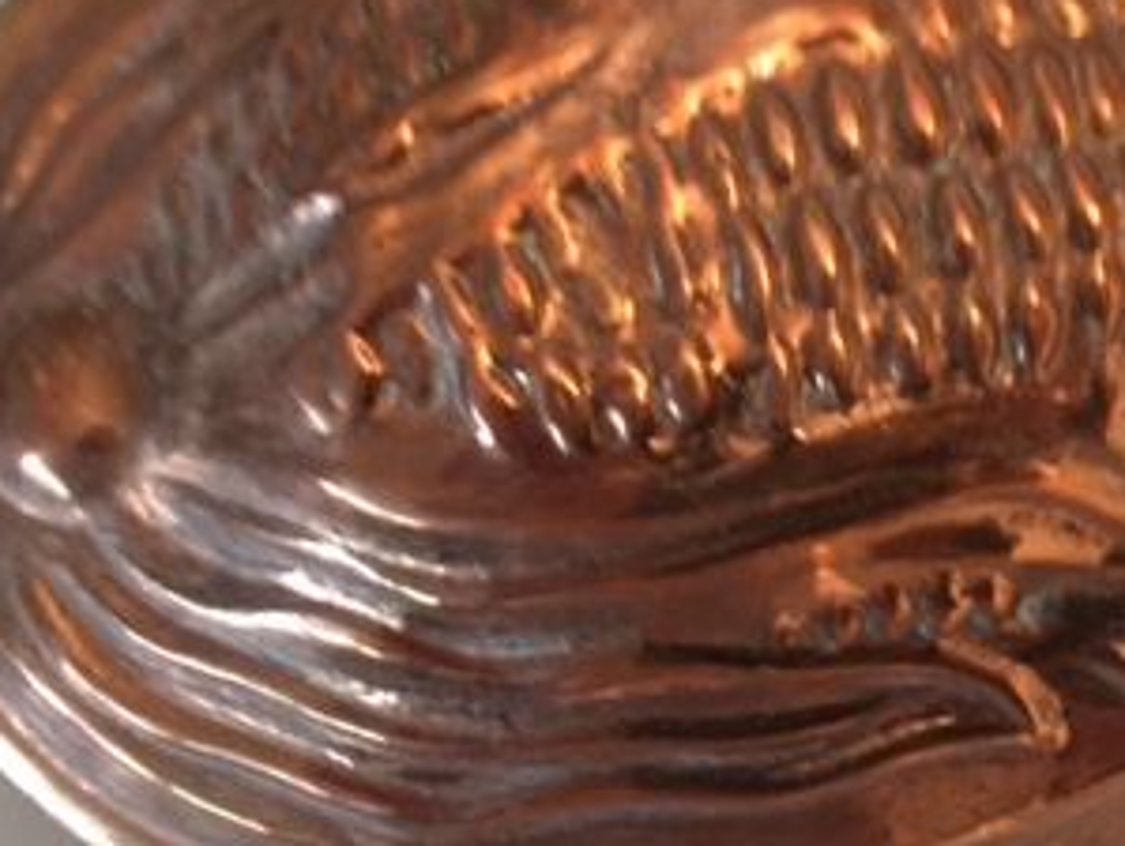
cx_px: 715
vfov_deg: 23.7
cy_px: 338
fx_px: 2017
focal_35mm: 62
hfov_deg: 31.0
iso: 250
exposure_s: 1/15
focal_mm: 4.15
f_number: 2.2
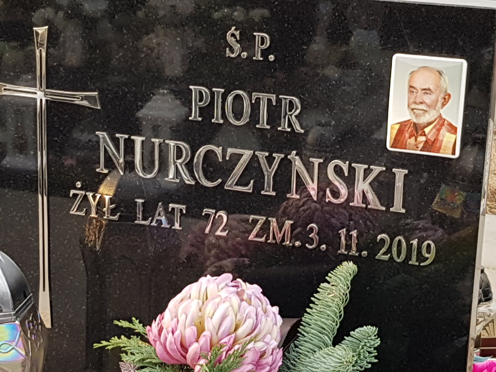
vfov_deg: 53.1
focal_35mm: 26
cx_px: 248
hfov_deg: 67.3
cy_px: 186
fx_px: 373
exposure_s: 1/100
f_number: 1.7
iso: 40
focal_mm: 4.2
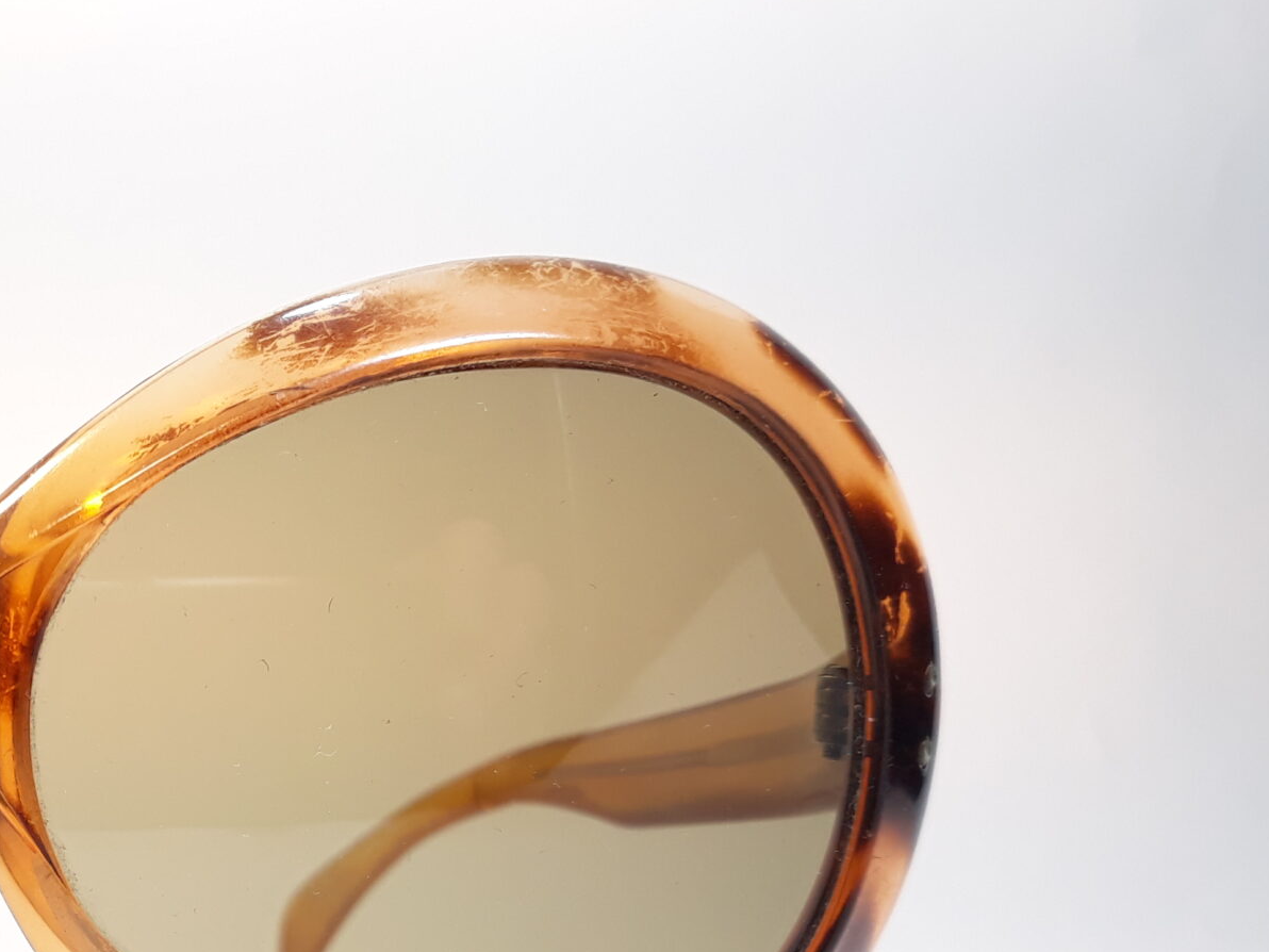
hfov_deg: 30.2
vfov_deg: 24.7
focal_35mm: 58
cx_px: -87
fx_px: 2126
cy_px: 786
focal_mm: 3.71
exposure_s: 1/187
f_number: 1.7
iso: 40
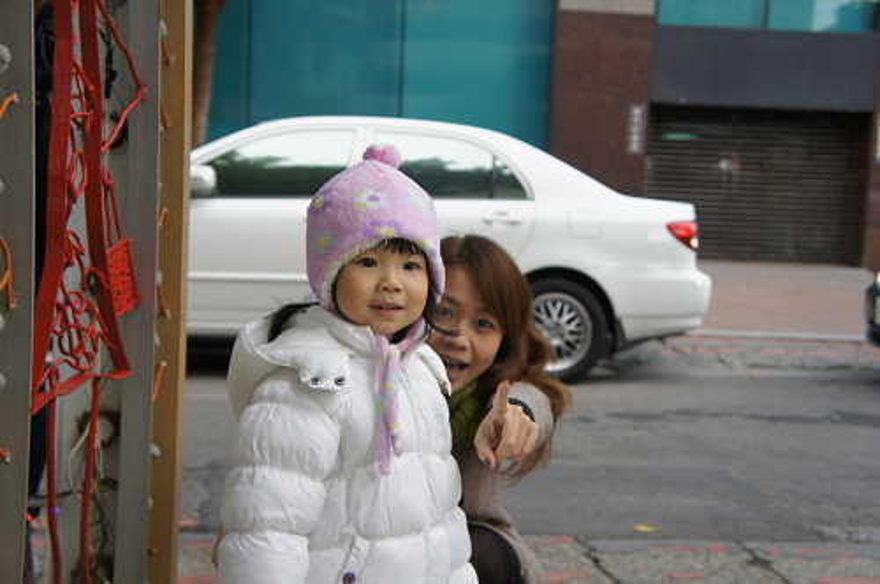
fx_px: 1282
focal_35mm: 52
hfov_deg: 37.9
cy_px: 292
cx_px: 440
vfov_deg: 25.7
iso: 200
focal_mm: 35
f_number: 4.5
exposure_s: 1/100
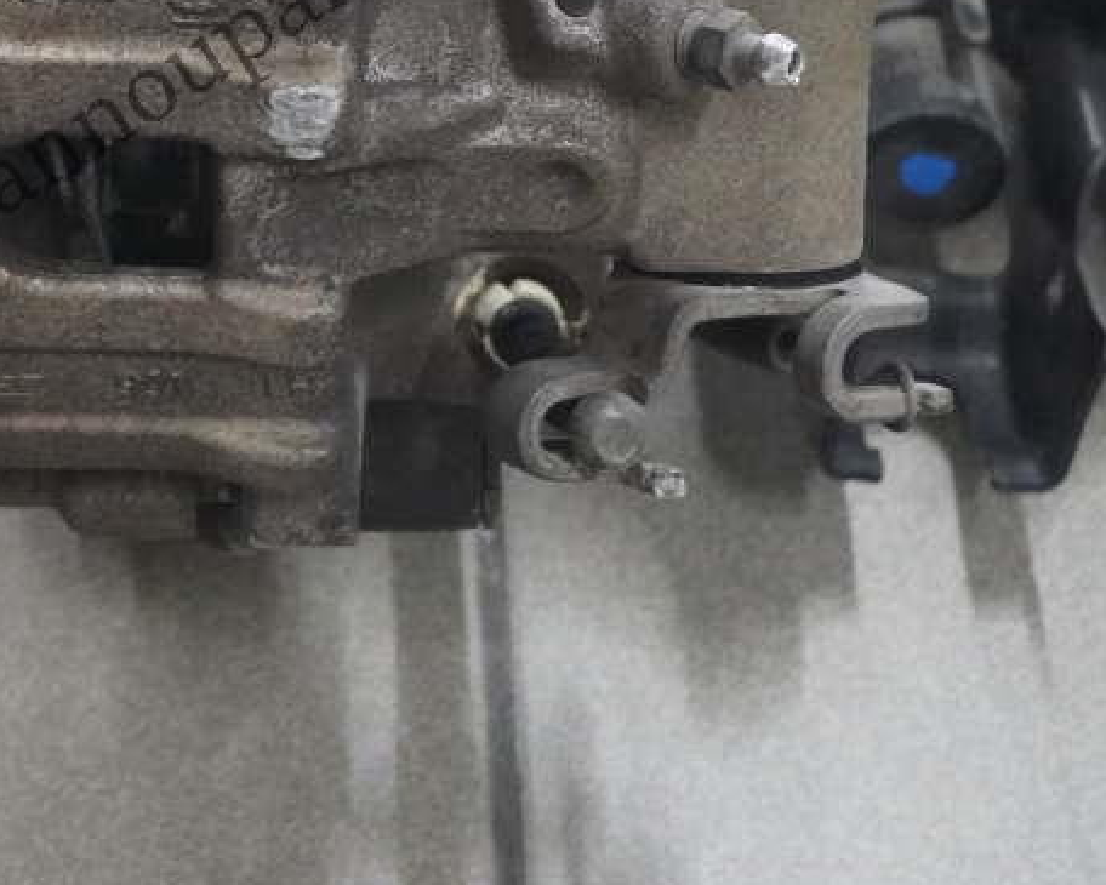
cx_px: 233
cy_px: 40
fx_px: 3671
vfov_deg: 13.6
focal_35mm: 112
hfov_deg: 17.0
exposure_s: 1/80
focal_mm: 33
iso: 6400
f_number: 5
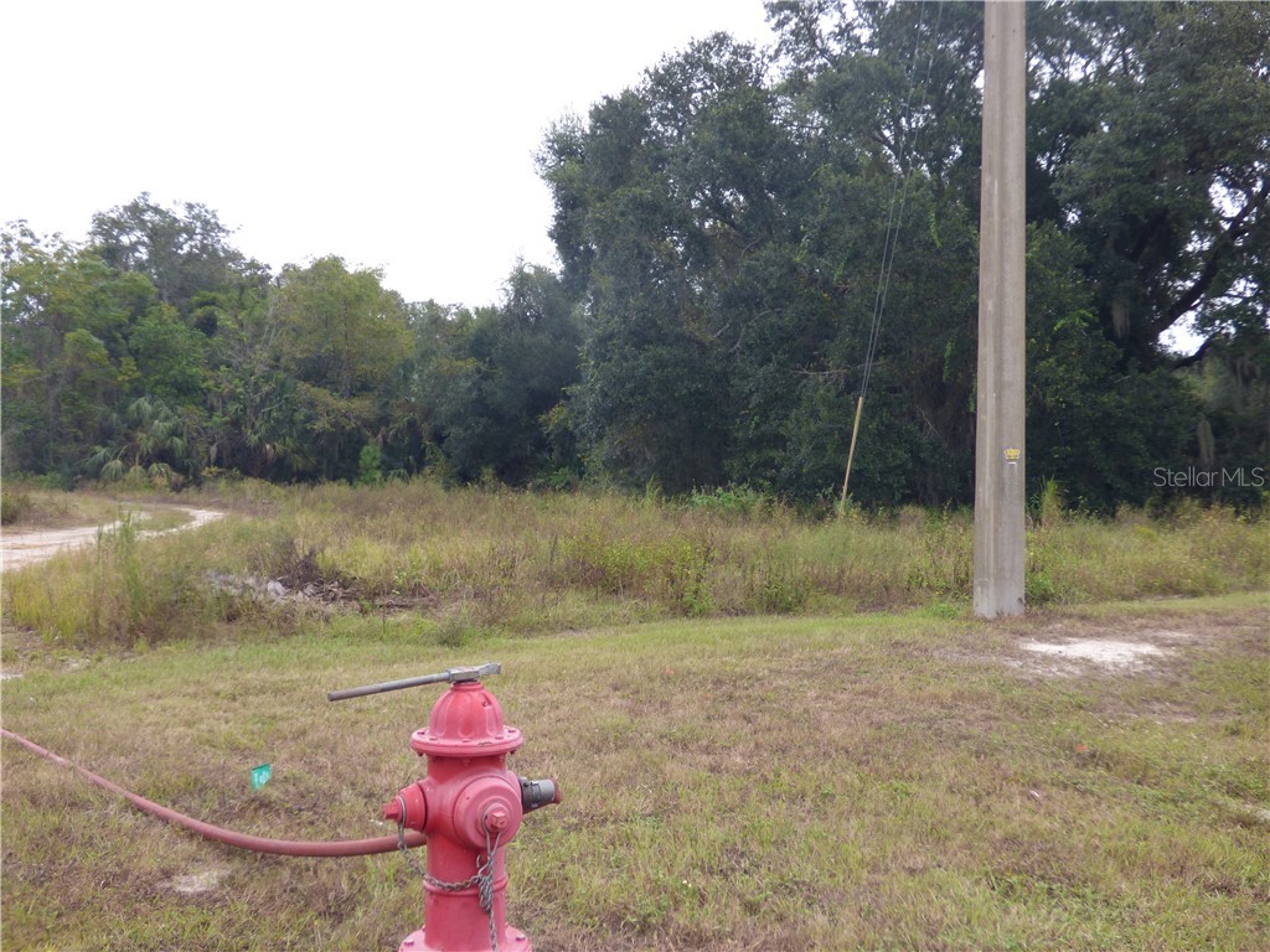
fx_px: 1321
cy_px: 476
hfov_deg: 51.4
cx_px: 635
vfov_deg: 39.7
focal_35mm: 36
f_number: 3.4
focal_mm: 6.18
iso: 100
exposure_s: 1/250
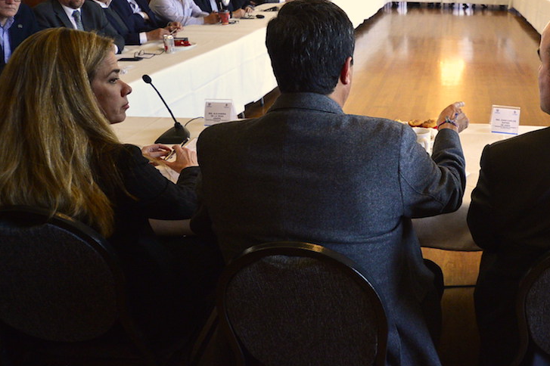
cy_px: 112
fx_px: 504
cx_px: 440
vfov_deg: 39.3
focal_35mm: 33
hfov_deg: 53.4
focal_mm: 20
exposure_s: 1/250
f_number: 4.5
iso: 5000
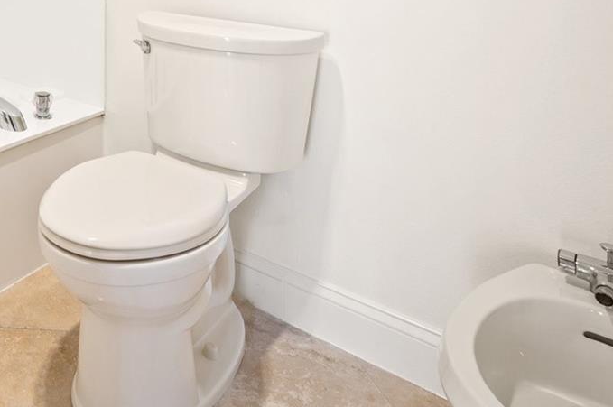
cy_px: -66
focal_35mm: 33
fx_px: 561
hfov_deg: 46.7
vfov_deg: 33.4
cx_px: -15
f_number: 8
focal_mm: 14
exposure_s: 1/3
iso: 200
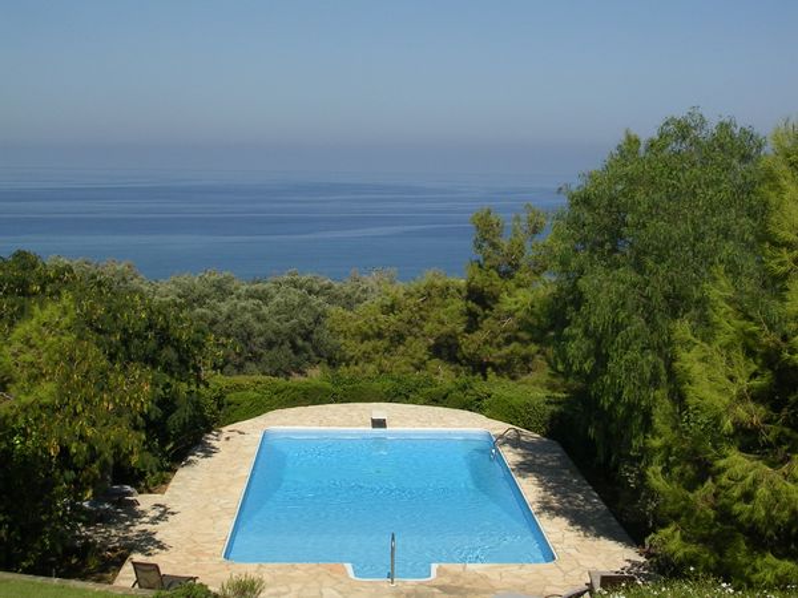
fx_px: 1452
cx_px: 399
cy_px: 299
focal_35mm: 63
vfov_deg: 23.3
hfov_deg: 30.7
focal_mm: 9.6
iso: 50
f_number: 3.5
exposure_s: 1/1300
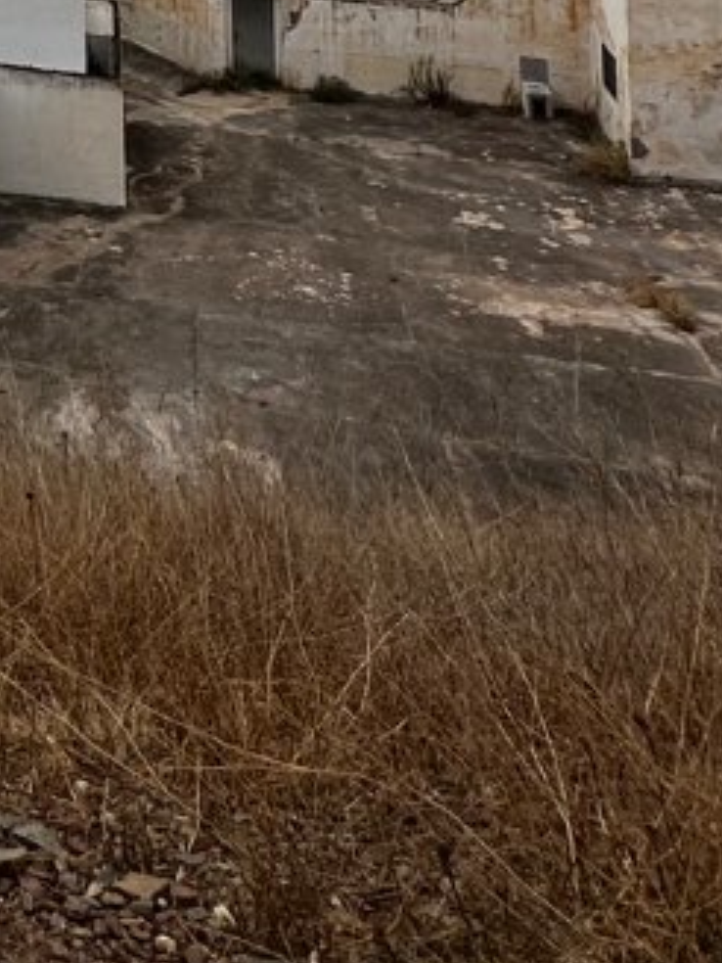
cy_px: -666
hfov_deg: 19.0
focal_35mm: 64
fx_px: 1780
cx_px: -468
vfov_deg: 21.9
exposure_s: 1/2257
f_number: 2.2
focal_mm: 2.22
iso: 50
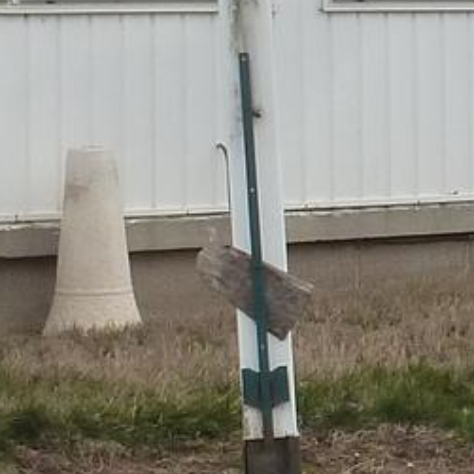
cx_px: 255
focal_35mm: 260
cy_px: -72
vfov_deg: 6.7
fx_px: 4028
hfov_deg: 6.7
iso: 160
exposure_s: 1/400
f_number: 4
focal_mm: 6.4
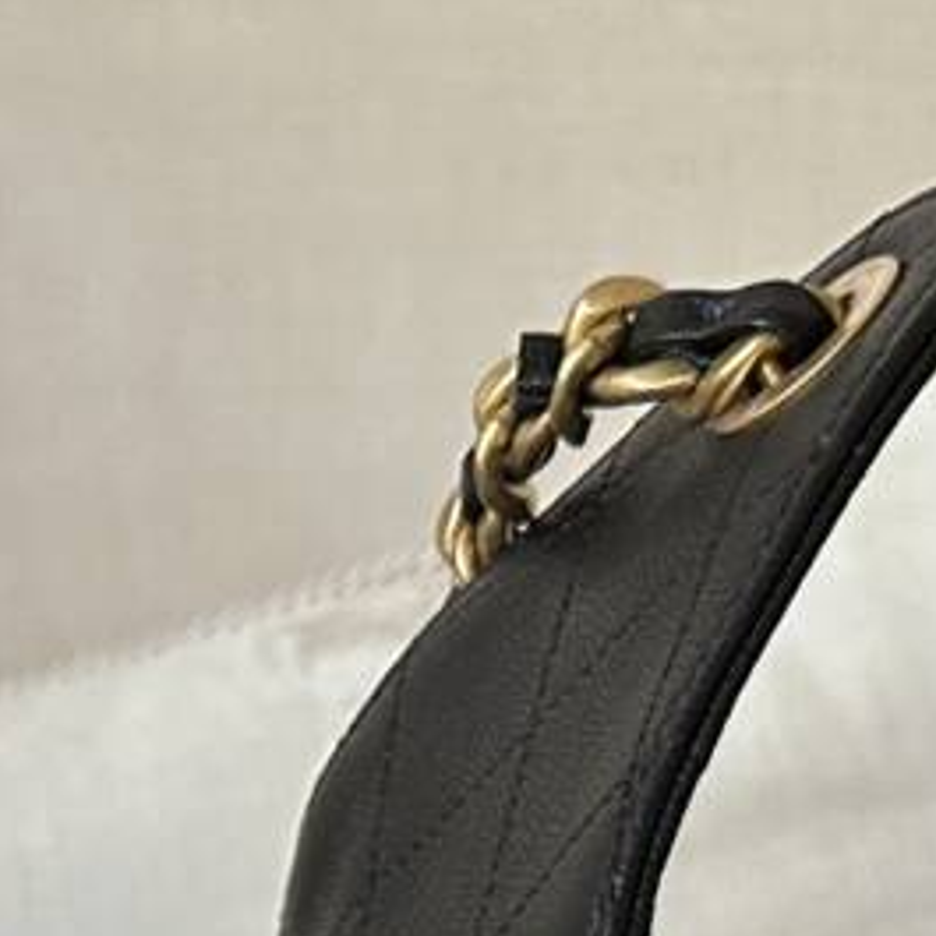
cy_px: 1600
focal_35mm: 123
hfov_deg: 13.9
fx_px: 3763
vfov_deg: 13.0
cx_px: -95
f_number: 1.78
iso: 320
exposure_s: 1/60
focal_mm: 6.86
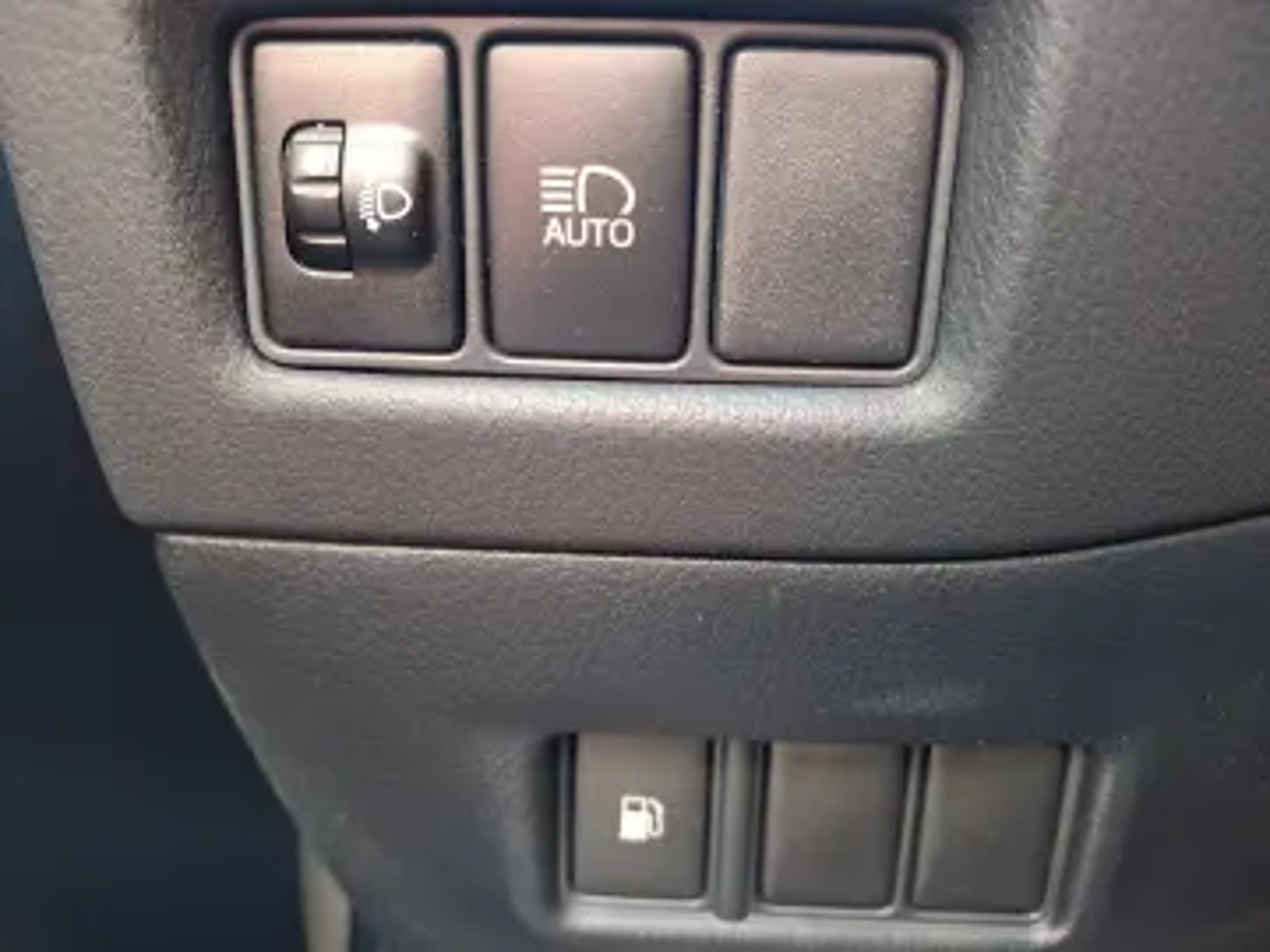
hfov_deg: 69.4
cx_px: 635
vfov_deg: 54.9
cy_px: 476
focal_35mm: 25
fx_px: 917
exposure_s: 1/50
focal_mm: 4.69
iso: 250
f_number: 1.8
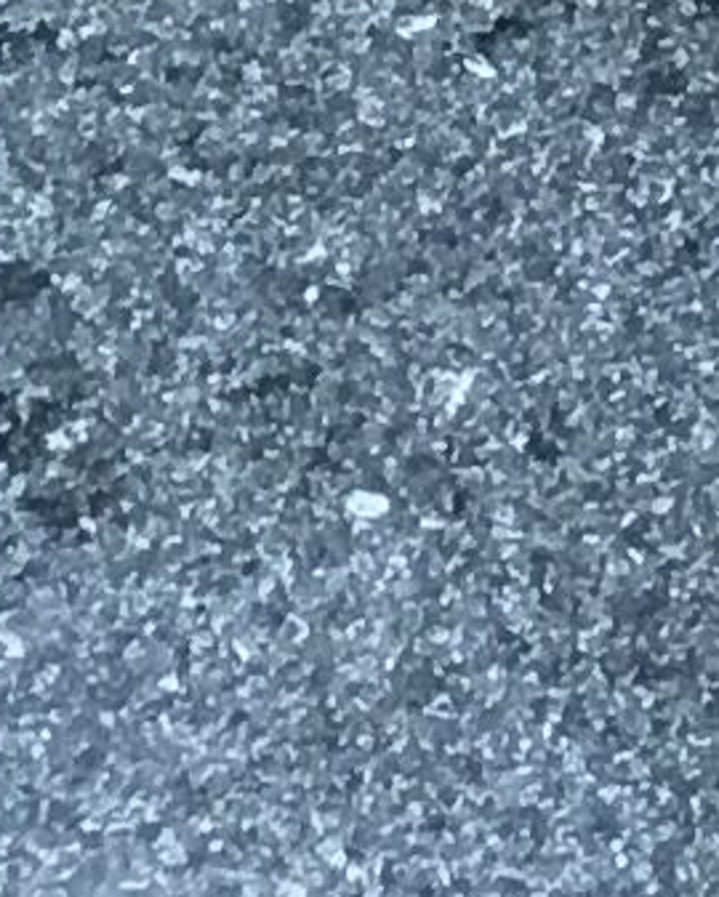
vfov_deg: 6.3
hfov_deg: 4.9
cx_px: 2437
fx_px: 7787
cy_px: -1238
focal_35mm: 293
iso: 50
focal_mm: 3.3
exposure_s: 1/30
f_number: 2.4
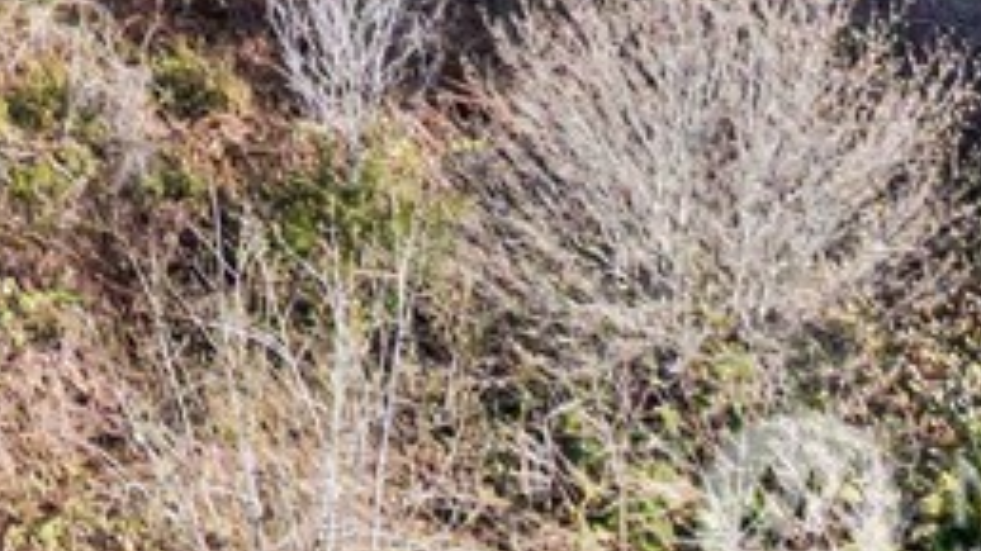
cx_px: -1375
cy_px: -1611
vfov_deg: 6.2
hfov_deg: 11.1
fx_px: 4213
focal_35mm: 162
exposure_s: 1/1250
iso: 230
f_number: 2.8
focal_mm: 12.29
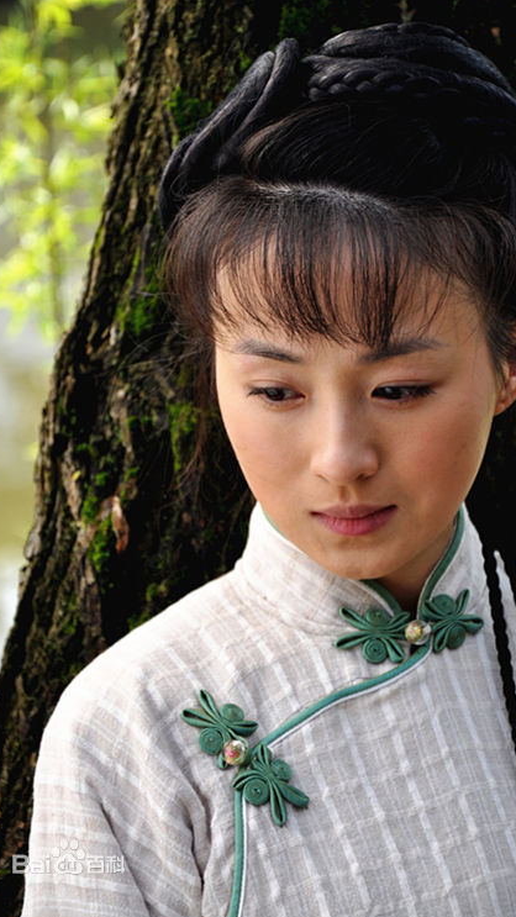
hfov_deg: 7.8
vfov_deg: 13.9
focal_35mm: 155
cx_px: 291
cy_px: 459
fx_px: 3770
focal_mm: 98
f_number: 5.6
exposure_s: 1/200
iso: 200
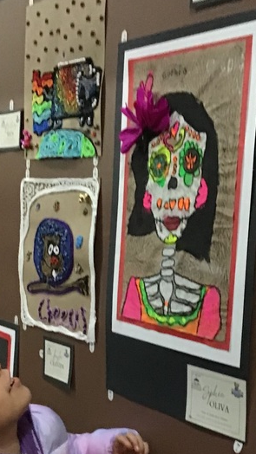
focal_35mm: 66
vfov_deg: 31.6
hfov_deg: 18.2
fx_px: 796
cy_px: 311
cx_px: 157
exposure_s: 1/15
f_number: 2.4
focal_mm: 3.3
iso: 400
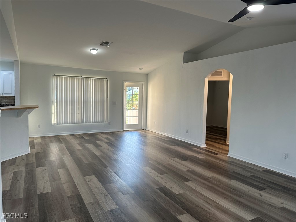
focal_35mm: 24
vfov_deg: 56.8
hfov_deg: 71.6
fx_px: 205
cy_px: 111
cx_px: 148
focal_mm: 6.86
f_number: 1.78
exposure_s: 1/120
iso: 125
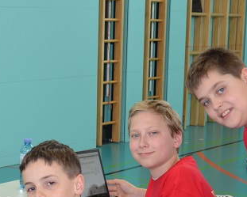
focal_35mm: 98
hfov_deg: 18.9
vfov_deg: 15.6
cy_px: 150
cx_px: -14
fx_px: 717
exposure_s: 1/100
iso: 250
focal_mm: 22
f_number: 3.8
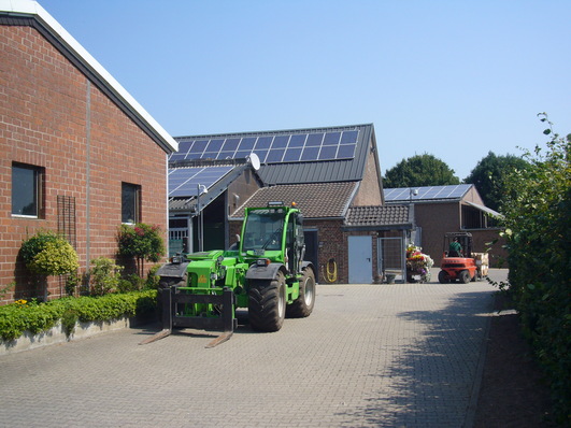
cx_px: 286
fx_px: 693
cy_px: 214
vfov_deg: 34.3
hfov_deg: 44.8
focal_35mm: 42
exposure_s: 1/250
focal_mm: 6.9
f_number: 7.1
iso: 80
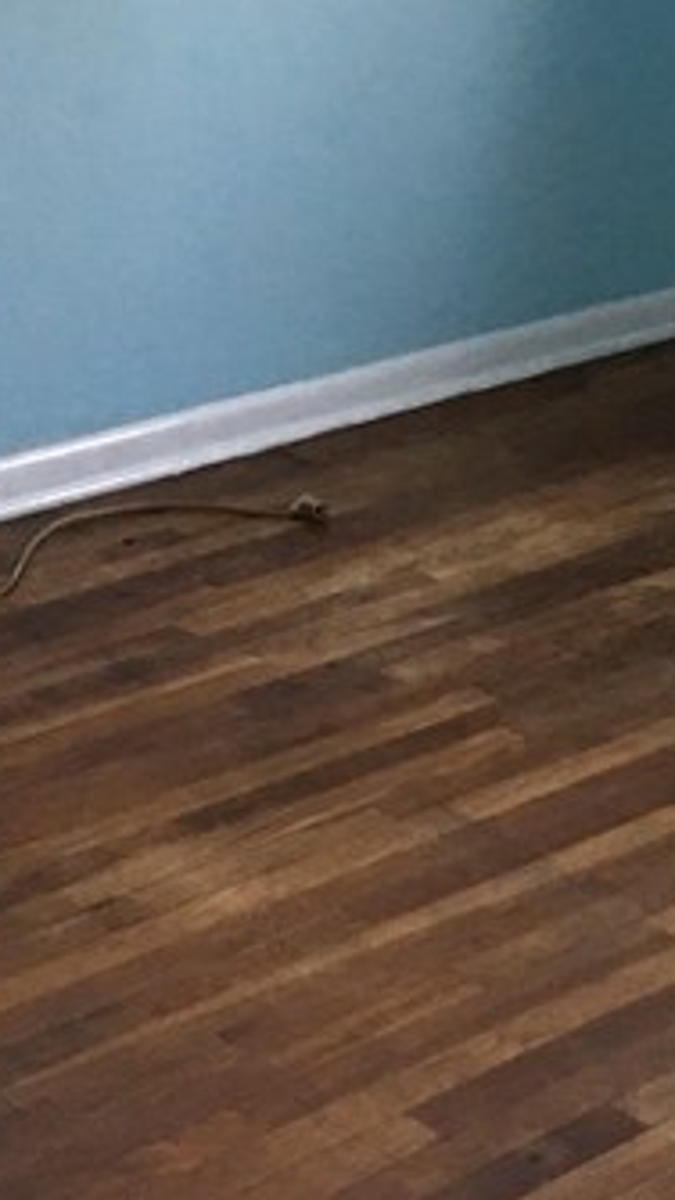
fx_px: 3085
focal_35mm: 97
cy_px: 144
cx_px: 697
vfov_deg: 21.6
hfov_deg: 12.3
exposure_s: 1/10
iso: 80
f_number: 2.2
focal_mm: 4.15
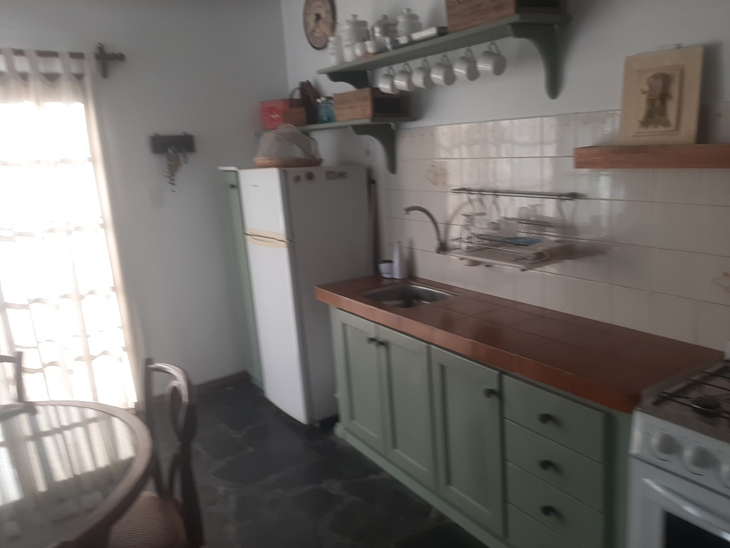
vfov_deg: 53.1
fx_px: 548
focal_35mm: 26
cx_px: 365
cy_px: 274
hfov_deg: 67.3
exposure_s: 1/120
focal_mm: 3.93
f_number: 1.7
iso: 50
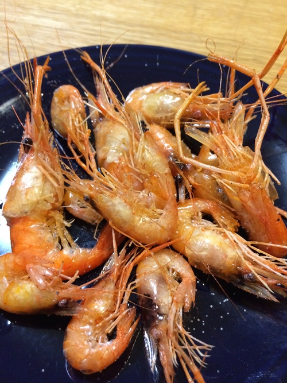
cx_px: 144
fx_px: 321
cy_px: 192
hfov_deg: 48.2
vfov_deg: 61.7
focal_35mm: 29
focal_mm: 4.15
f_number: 2.2
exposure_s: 1/24
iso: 320
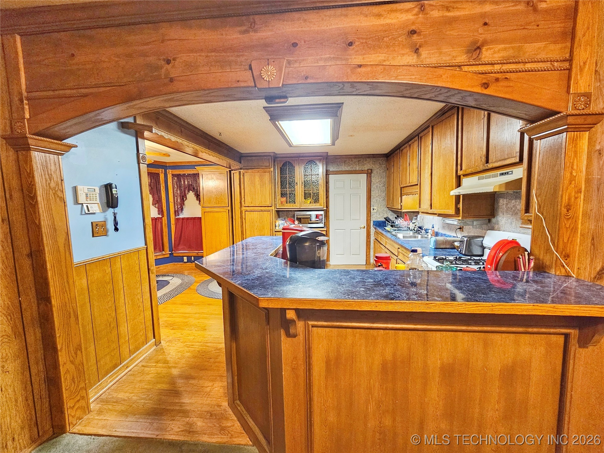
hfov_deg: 106.2
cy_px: 226
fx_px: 227
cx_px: 302
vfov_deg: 89.9
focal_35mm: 13
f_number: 2.2
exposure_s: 1/30
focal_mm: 2.2
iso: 640
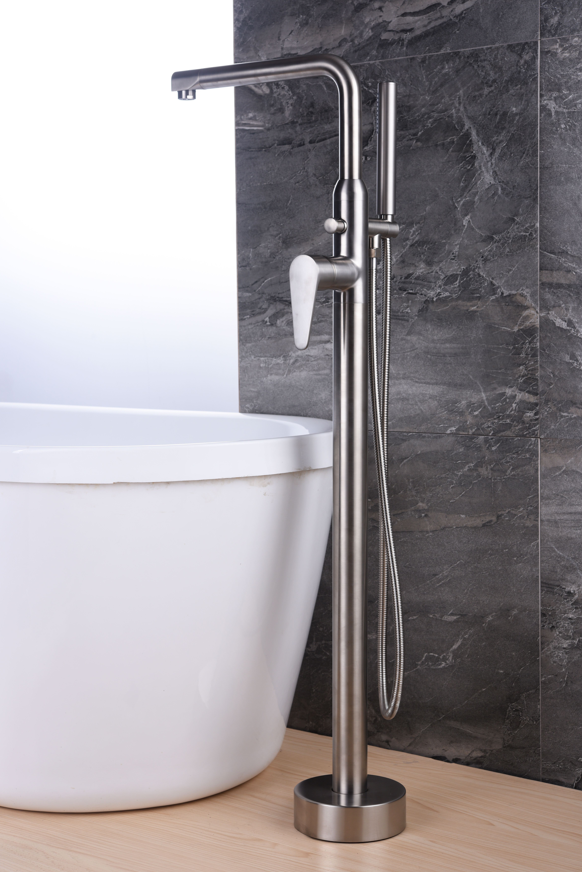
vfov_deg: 31.4
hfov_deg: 21.3
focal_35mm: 64
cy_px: 430
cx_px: 281
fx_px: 1551
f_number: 9
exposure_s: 1/160
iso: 64
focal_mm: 60
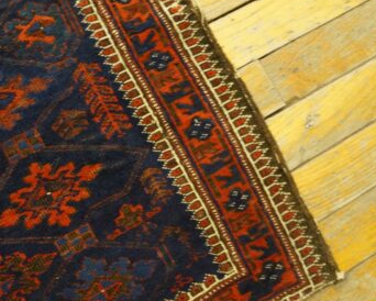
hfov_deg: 37.4
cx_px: 48
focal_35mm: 47
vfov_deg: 31.9
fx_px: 521
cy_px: 203
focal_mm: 19
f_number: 4
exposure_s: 1/60
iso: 2500
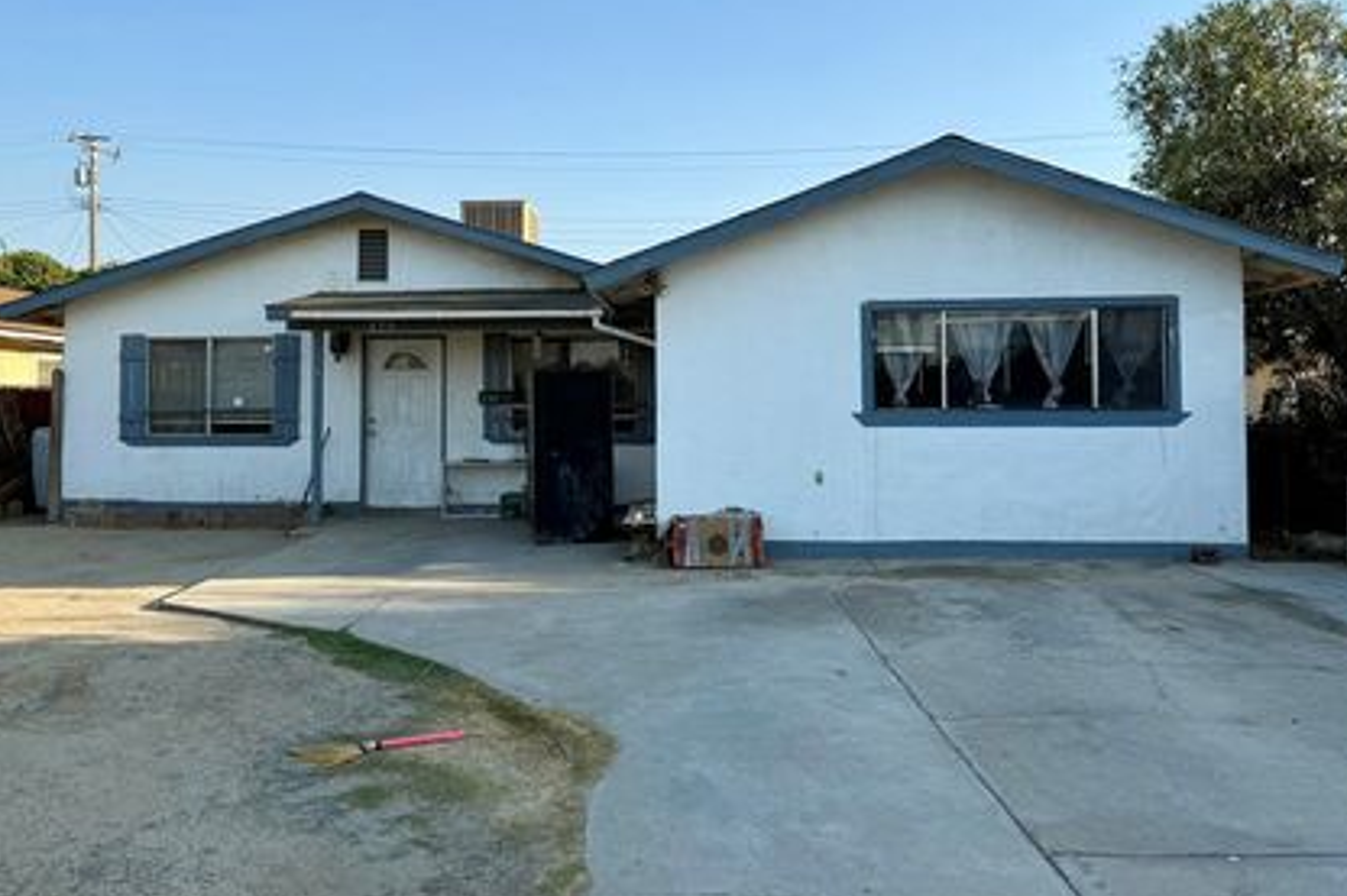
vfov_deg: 43.5
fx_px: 1122
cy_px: 387
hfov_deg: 61.9
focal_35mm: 30
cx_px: 651
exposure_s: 1/2611
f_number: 1.78
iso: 80
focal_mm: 6.76
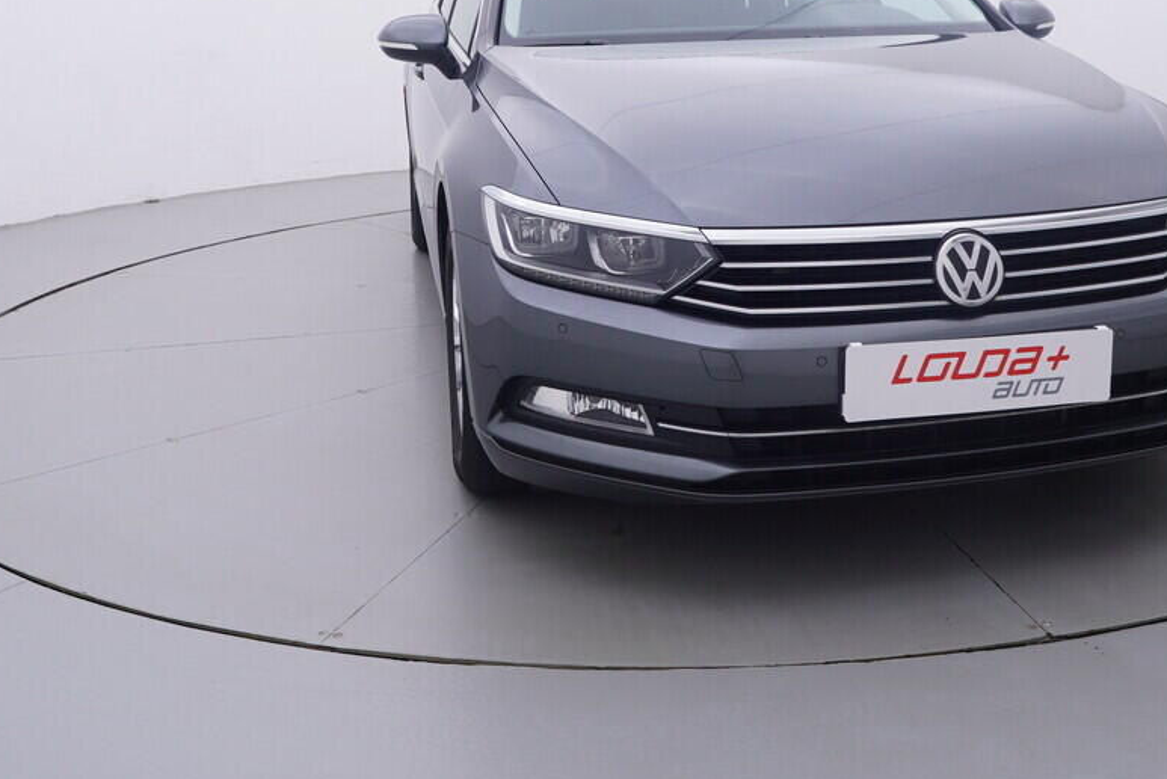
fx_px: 1360
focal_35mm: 42
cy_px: 124
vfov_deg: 30.9
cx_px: 705
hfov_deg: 46.2
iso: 200
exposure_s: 1/80
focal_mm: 15
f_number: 5
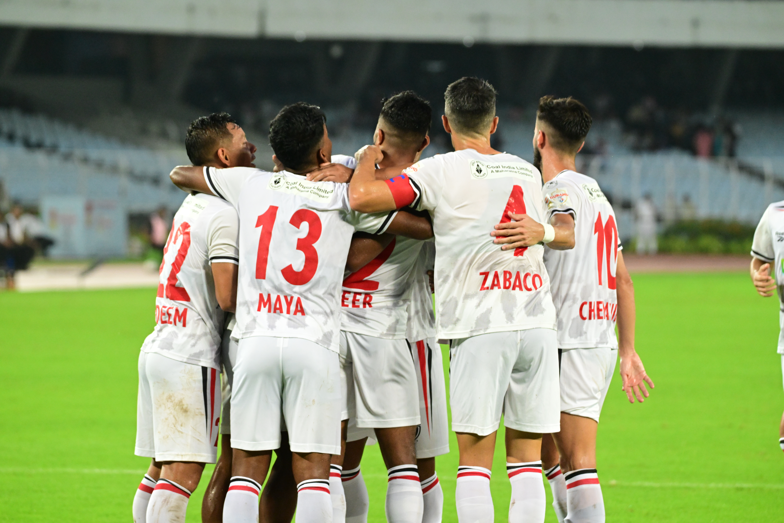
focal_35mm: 230
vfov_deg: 6.0
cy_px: 262
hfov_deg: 9.0
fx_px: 5008
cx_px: 392
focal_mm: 230
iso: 5000
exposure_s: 1/800
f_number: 5.6
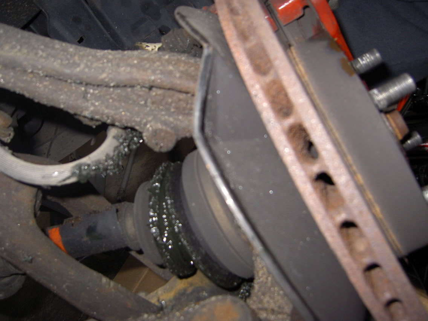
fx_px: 420
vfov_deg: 41.8
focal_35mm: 34
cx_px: 214
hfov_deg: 54.0
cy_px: 160
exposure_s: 1/60
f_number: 2.8
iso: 100
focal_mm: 5.6
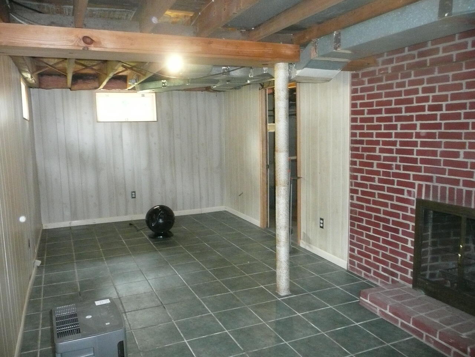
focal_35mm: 28
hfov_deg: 63.4
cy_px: 178
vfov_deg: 49.7
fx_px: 384
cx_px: 238
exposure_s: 1/30
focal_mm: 4.6
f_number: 3.3
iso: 640
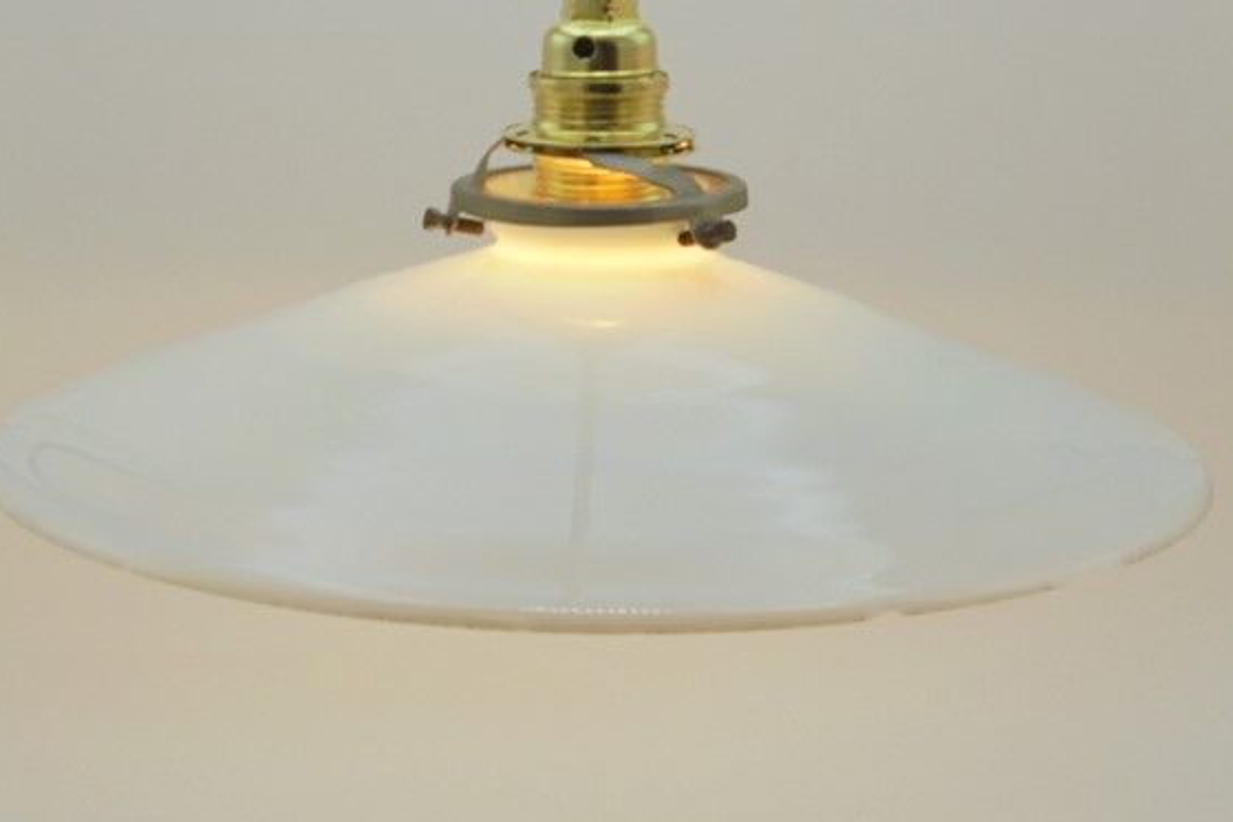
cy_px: -66
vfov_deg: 18.3
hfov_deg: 28.1
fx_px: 2466
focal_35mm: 72
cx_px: 592
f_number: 4.5
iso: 100
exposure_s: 1/40
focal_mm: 7.8
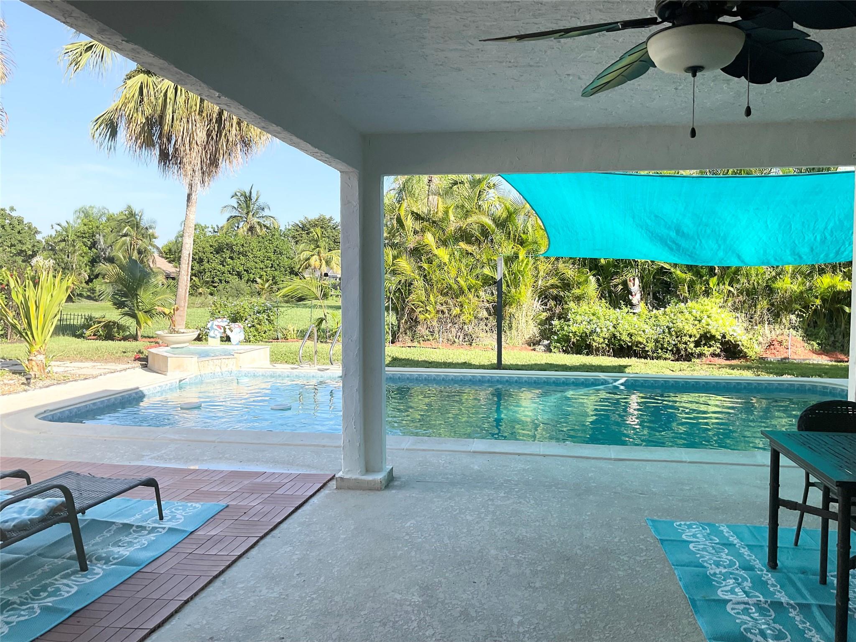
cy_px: 321
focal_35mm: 29
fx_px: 717
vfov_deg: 48.2
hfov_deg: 61.7
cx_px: 428
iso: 16
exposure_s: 1/792
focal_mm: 3
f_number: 1.8
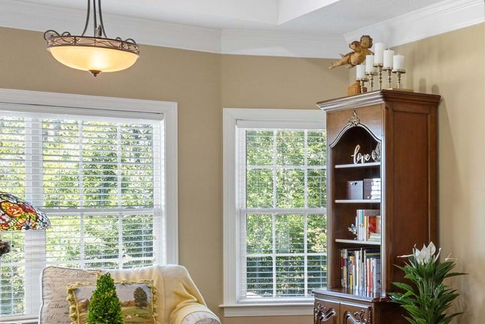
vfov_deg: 23.3
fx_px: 781
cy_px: 203
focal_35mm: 58
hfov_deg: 28.5
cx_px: 626
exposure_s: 1/1.67
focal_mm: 17
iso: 400
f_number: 8
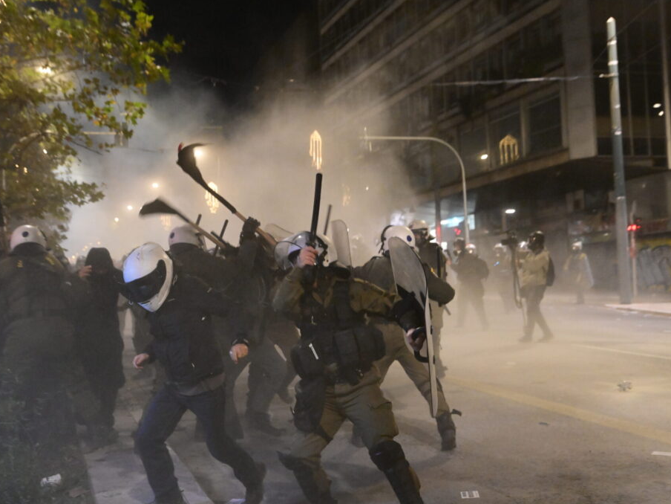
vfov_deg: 29.7
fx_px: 950
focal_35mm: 49
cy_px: 252
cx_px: 333
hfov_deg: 38.9
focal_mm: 45
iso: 10000
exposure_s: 1/200
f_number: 3.5
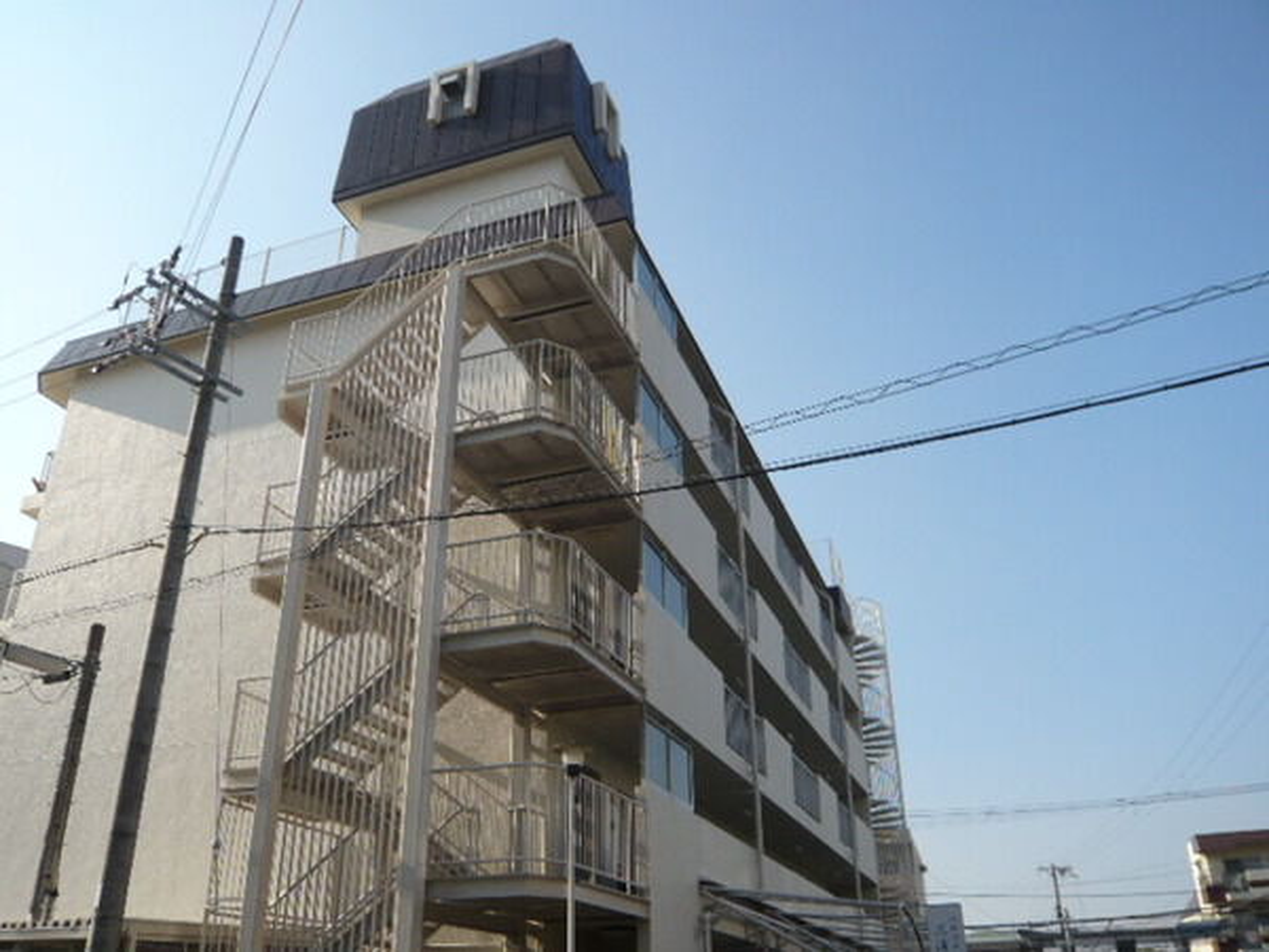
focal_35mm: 28
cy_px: 476
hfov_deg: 63.4
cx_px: 634
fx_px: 1026
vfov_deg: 49.7
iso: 100
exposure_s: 1/160
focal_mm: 4.6
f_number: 8
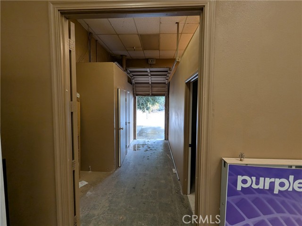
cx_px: 151
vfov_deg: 78.1
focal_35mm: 16
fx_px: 140
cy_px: 113
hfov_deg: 94.5
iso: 131
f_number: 2.2
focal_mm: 2.22
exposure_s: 1/100
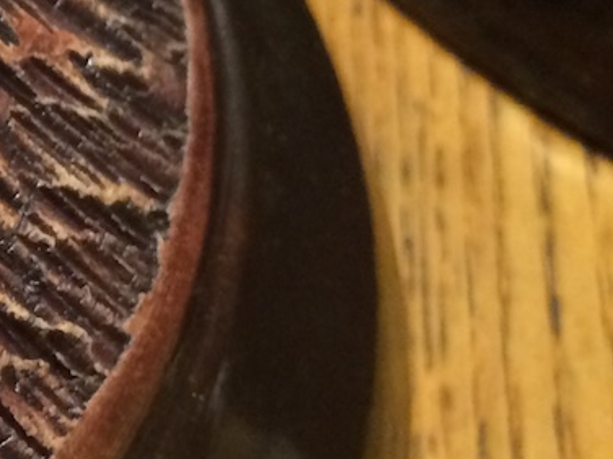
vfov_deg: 11.7
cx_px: -709
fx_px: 2231
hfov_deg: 13.0
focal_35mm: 126
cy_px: 345
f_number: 2.2
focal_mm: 4.15
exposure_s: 1/30
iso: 250
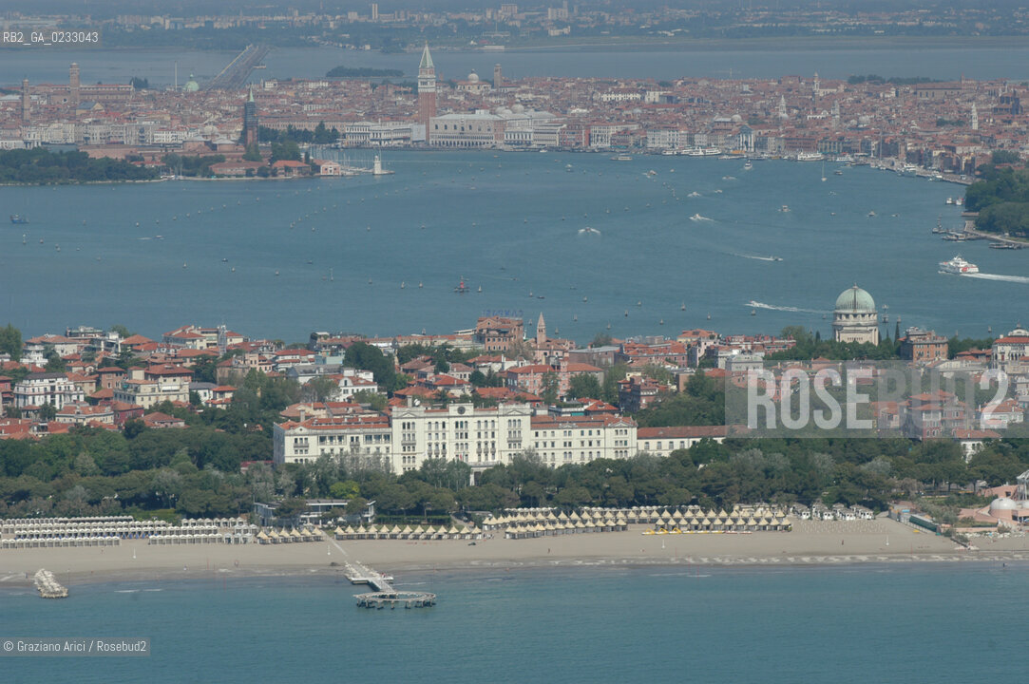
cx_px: 514
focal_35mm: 188
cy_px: 342
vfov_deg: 7.3
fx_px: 5354
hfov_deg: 11.0
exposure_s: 1/1250
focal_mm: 125
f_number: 8
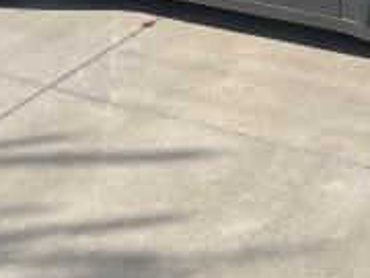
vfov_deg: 18.9
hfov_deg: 26.0
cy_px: -68
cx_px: 312
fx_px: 780
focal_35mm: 73
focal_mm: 5.1
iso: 50
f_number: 1.6
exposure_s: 1/2410
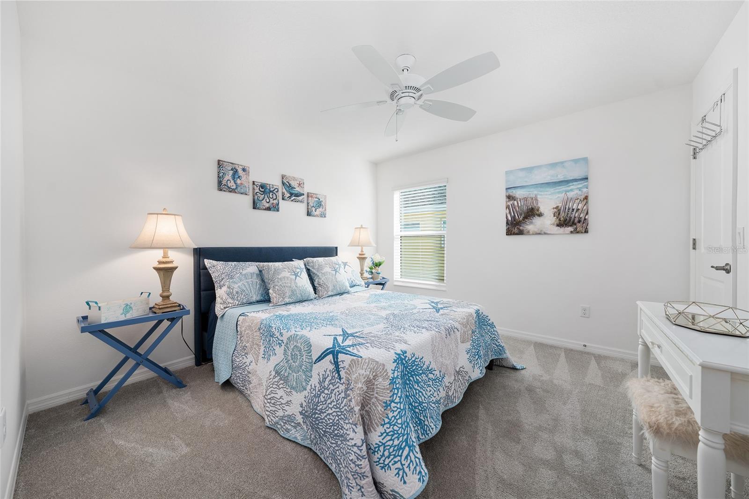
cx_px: 374
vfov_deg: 85.4
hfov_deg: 108.3
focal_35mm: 13
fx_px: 270
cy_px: 250
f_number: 6.3
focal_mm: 13
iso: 100
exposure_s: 1/15
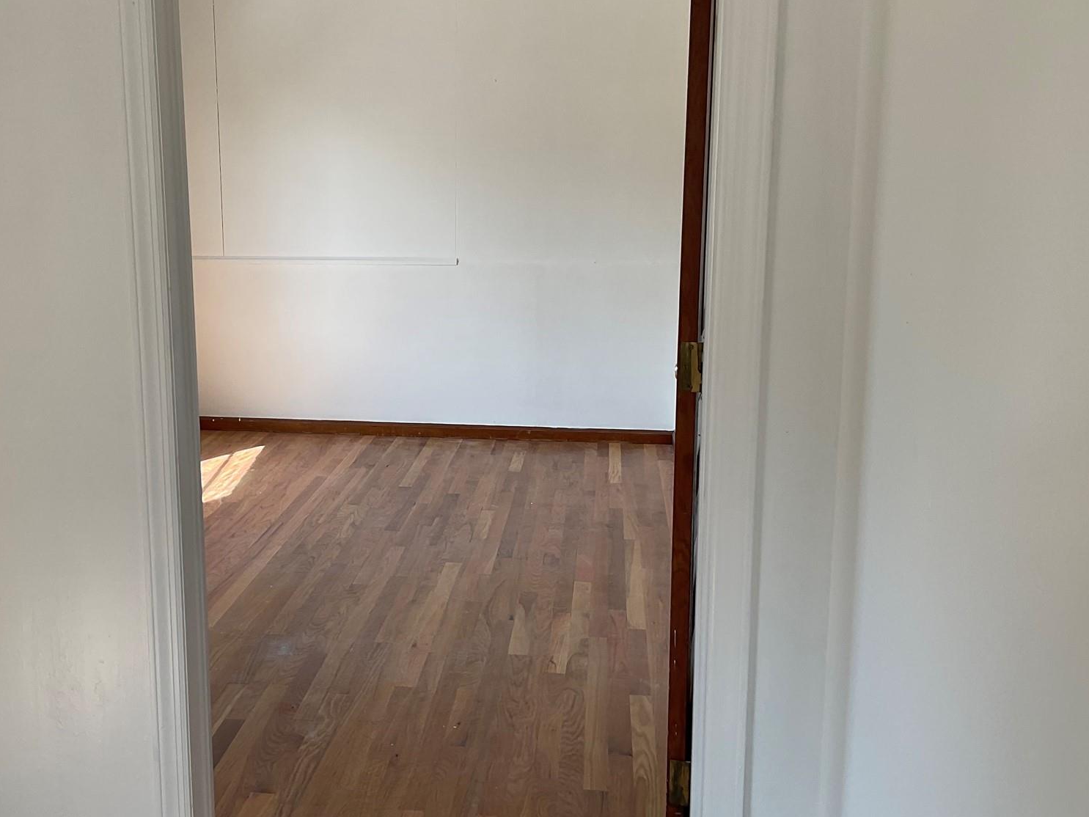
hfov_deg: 46.4
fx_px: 1258
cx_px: 419
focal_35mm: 40
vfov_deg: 36.0
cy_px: 408
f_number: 1.8
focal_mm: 3
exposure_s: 1/122
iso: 16
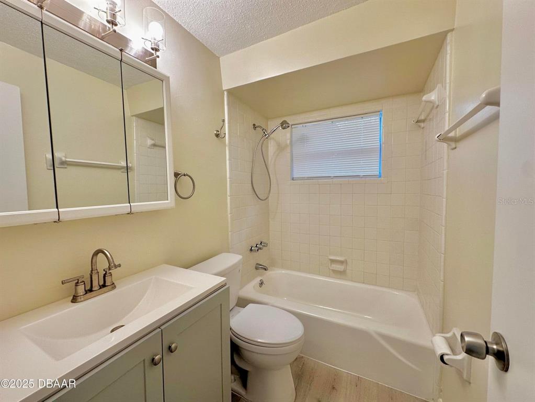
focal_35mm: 14
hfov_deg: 102.0
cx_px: 268
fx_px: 216
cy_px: 201
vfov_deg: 85.7
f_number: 2.2
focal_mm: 2.22
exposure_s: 1/120
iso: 125
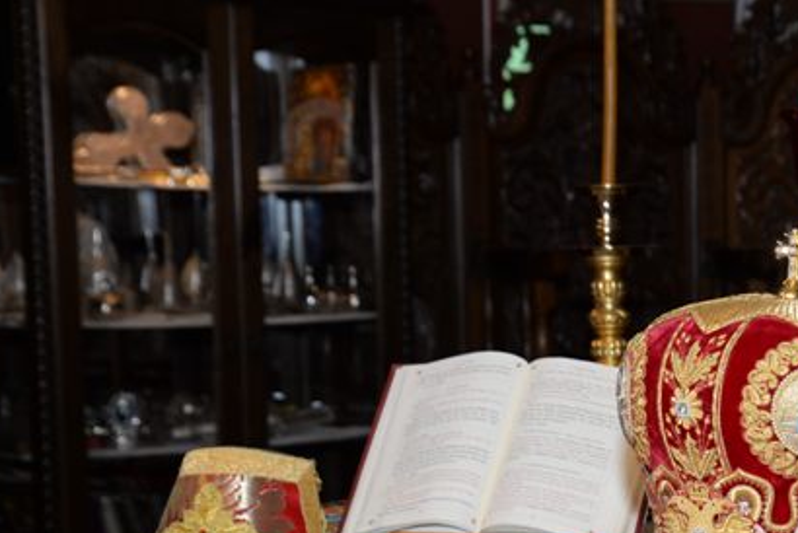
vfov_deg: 13.1
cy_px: 559
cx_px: 886
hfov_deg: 19.0
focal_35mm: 103
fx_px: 2285
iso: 640
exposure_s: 1/80
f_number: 6.3
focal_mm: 44
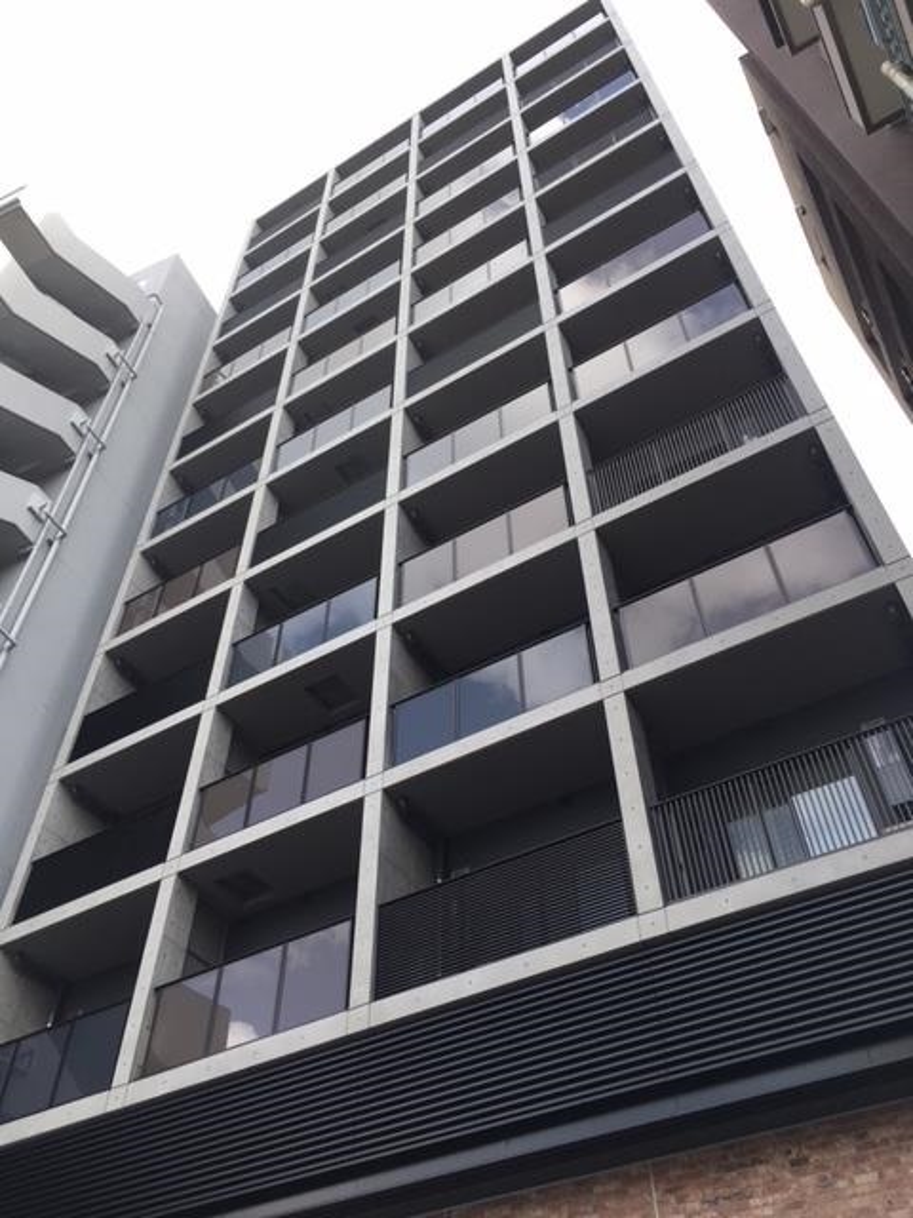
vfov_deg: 61.7
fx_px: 1020
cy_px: 609
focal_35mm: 29
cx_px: 456
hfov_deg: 48.2
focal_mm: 4.15
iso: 25
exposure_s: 1/275
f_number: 2.2
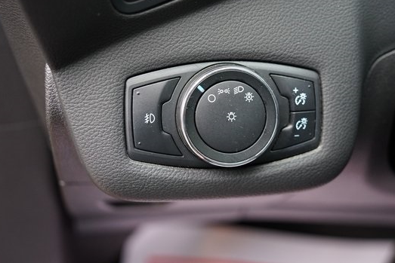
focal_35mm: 60
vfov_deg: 22.6
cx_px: 219
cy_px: 103
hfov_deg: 33.4
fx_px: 658
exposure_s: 1/60
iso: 1600
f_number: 4
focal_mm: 49
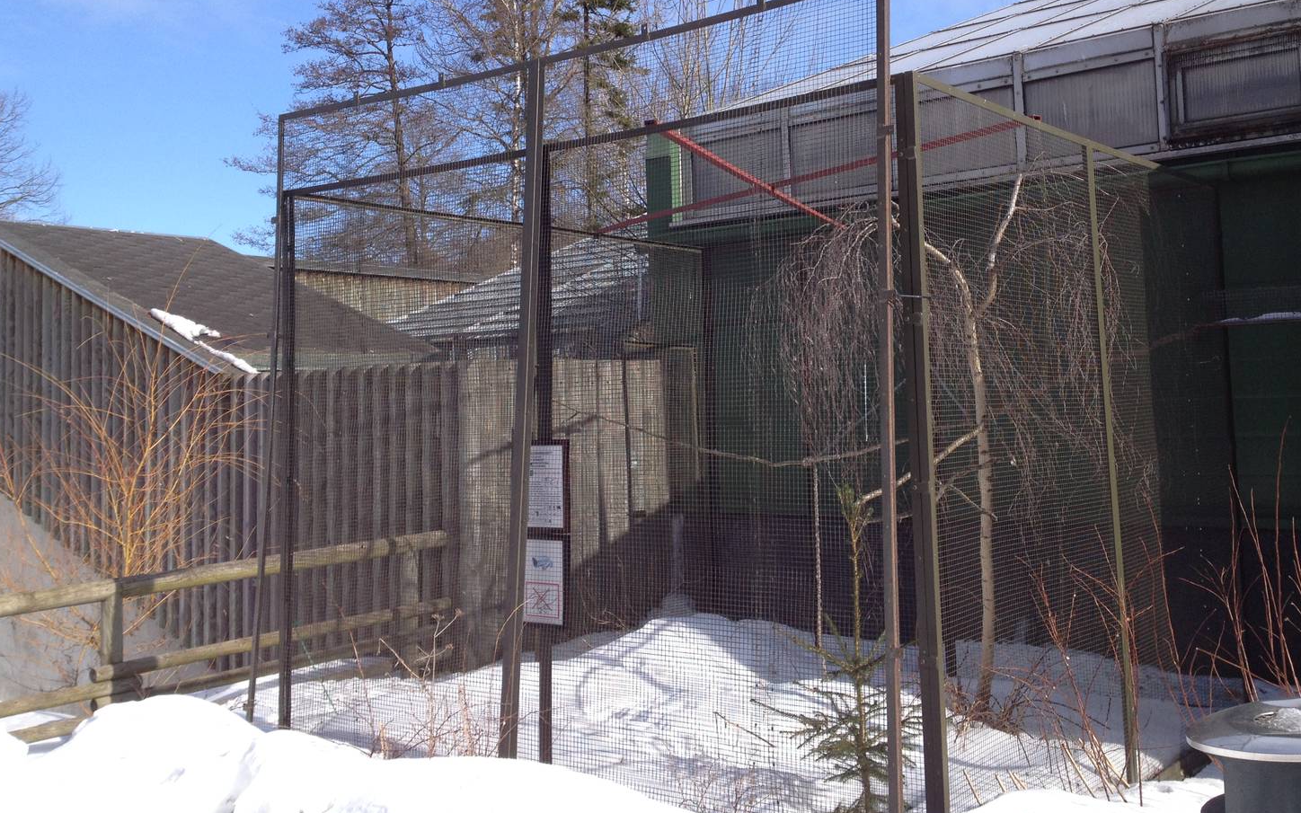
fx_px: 1454
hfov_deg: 48.2
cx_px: 697
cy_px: 297
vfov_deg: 31.1
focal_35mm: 41
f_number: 2.4
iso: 50
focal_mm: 4.28
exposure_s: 1/1255
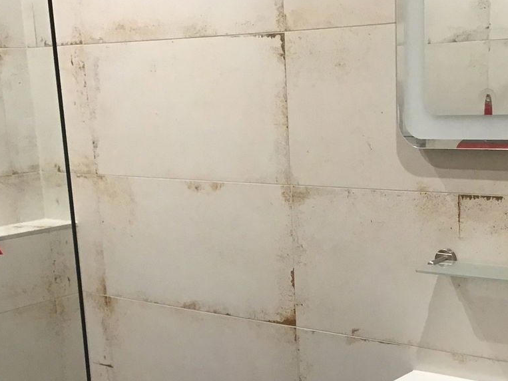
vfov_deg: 22.4
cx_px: 290
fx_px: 954
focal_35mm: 65
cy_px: 290
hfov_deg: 29.8
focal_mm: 3.3
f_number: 2.4
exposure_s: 1/33
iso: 100
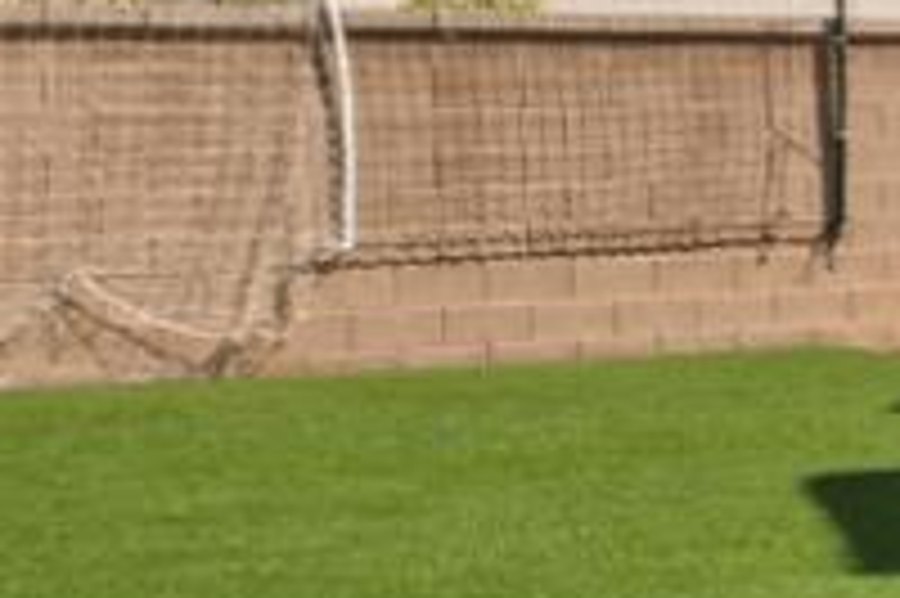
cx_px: 2223
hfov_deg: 12.7
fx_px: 2997
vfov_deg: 11.4
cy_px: 247
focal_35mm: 120
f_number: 9
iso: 250
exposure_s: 1/250
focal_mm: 16
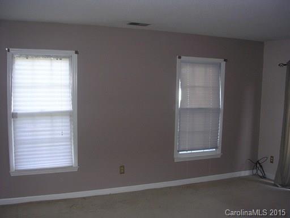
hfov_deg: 49.0
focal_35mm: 38
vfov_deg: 37.7
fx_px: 318
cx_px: 145
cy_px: 109
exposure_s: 1/60.1
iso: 73
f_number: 2.8
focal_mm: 5.8
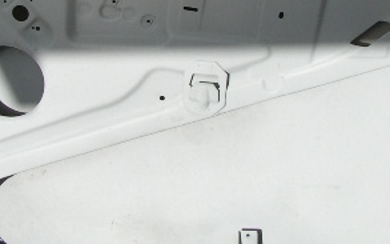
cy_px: 23
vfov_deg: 14.7
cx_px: 190
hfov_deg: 23.6
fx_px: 935
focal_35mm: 88
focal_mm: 6.3
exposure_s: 1/640
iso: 50
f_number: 5.6
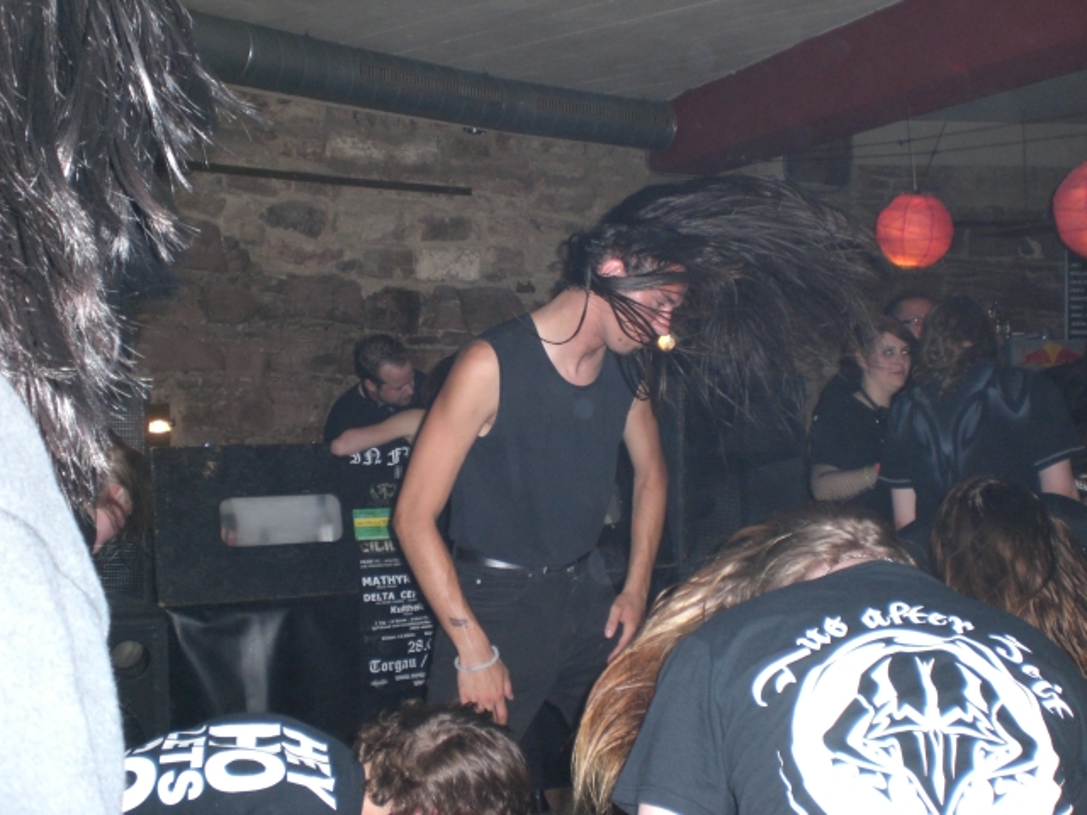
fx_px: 1193
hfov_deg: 49.0
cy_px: 408
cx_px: 544
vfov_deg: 37.7
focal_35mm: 38
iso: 200
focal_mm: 6.3
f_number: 3.1
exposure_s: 1/60
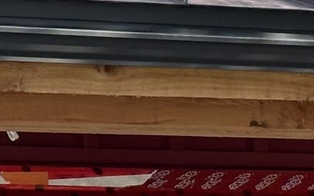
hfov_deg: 5.6
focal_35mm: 375
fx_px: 3209
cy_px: 179
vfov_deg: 3.5
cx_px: 360
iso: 64
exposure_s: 1/399
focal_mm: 6.86
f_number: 1.78
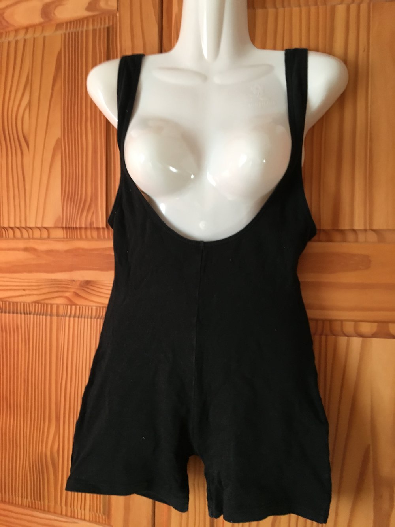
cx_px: 198
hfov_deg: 48.2
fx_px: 441
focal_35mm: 29
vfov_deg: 61.7
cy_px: 264
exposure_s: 1/33
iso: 160
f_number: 2.2
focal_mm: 4.15
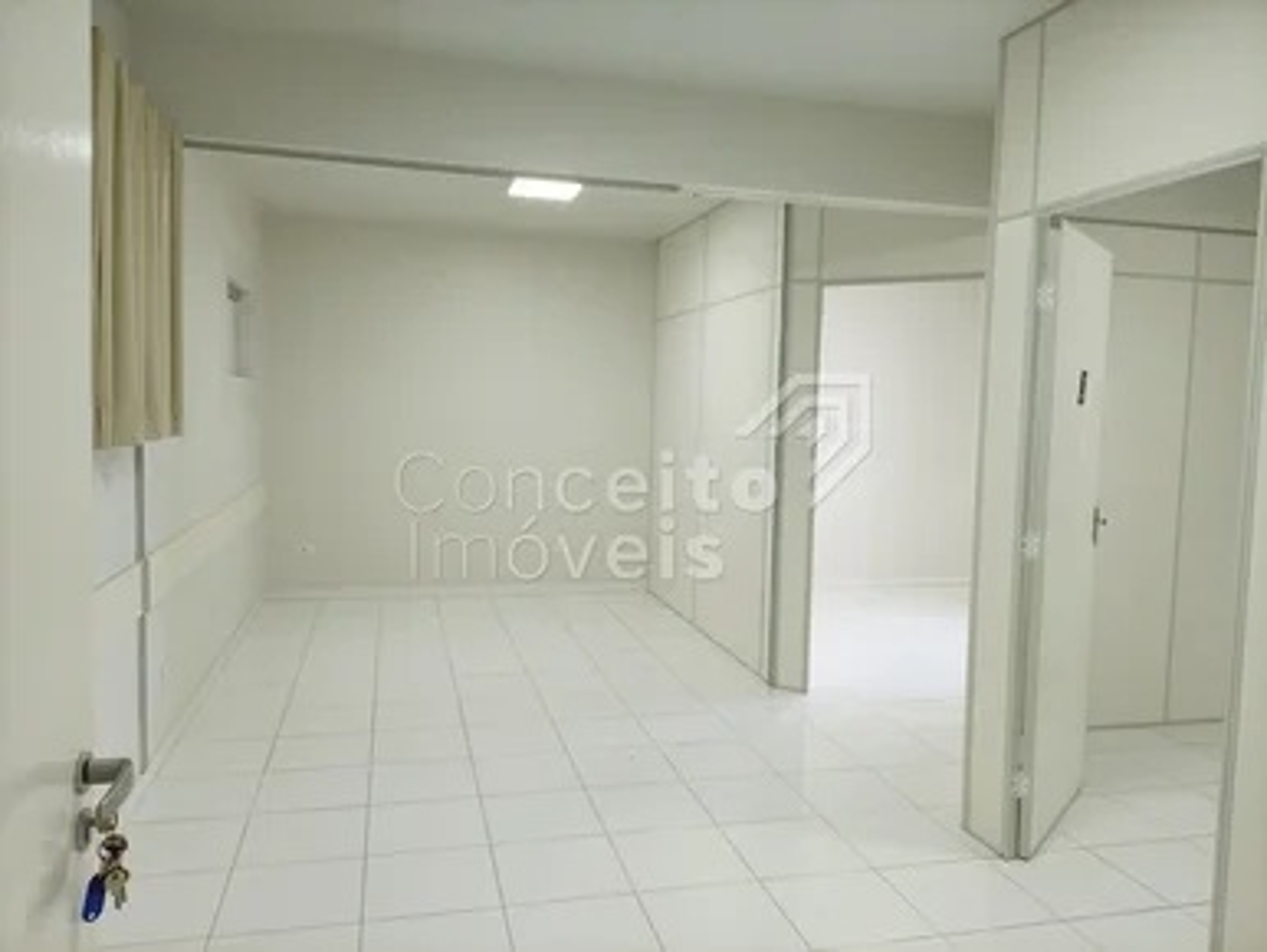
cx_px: 634
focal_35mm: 27
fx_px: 989
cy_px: 476
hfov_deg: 65.3
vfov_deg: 51.4
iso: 97
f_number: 1.8
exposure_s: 1/60
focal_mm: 3.84
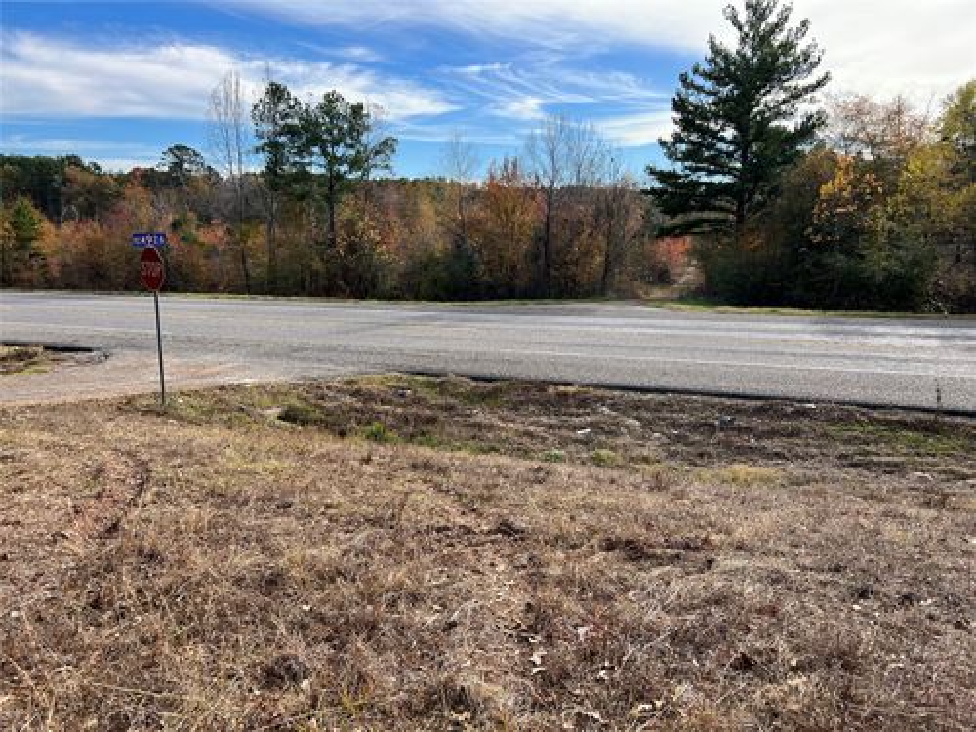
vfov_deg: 53.1
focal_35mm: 26
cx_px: 488
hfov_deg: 67.3
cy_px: 366
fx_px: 733
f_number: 1.5
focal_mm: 5.7
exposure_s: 1/1901
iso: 50
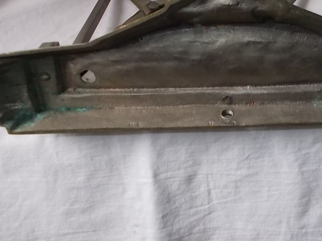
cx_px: 224
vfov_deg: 31.4
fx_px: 428
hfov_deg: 40.5
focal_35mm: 46
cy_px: 95
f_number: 3.2
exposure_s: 1/25
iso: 200
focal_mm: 4.6
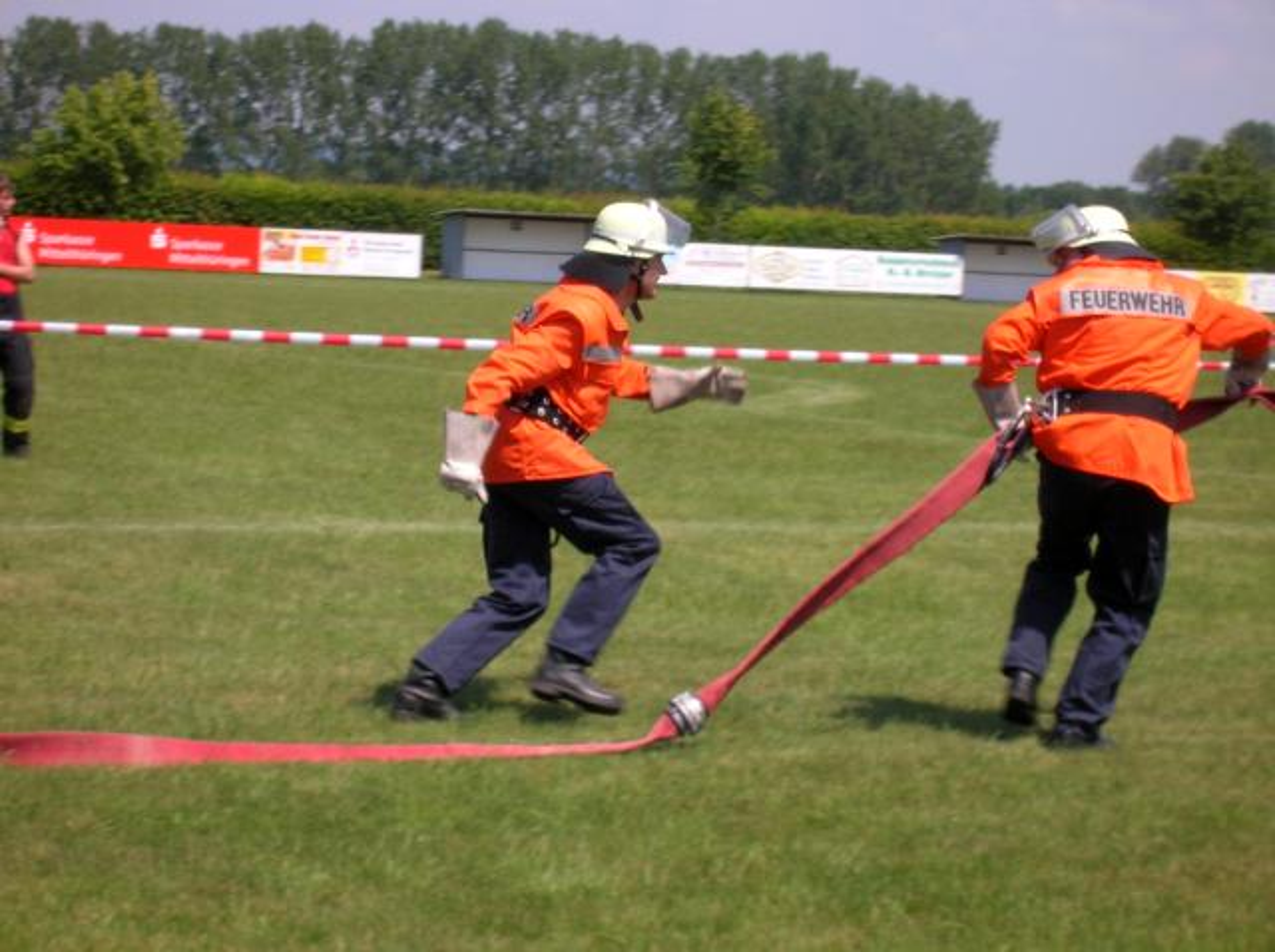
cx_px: 638
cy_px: 476
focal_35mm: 102
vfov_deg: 14.5
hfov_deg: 19.3
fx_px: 3751
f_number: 8.2
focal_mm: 17.1
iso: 50
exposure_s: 1/133
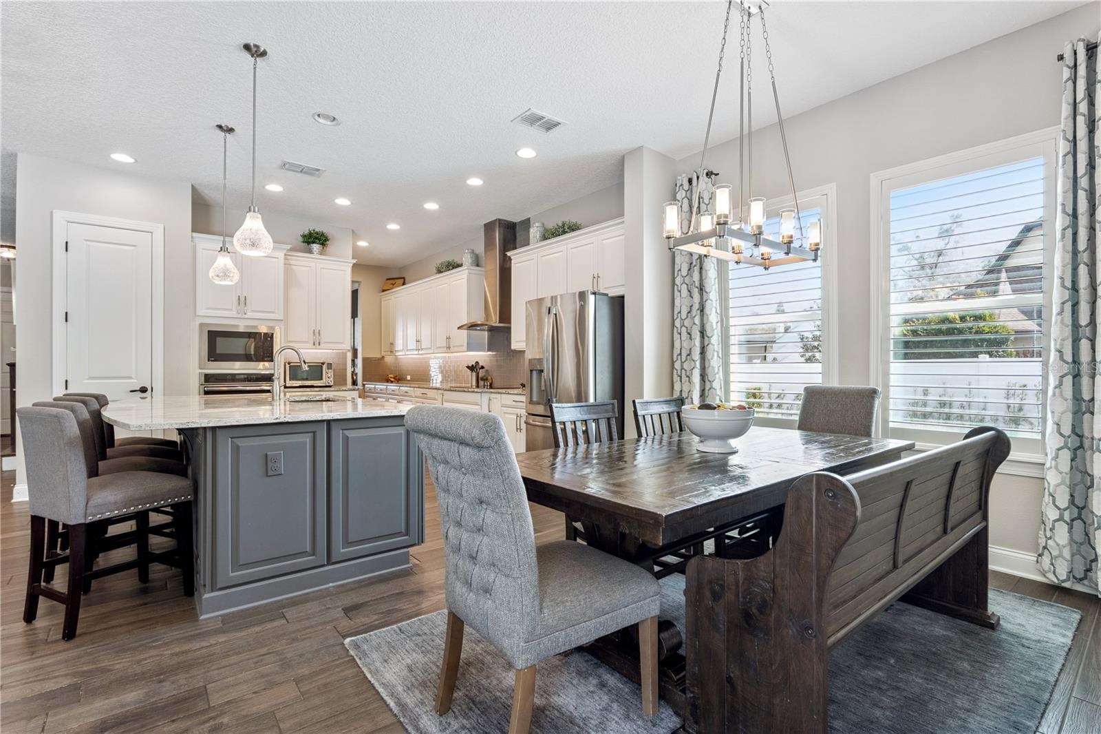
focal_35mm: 16
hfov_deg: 96.7
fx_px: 489
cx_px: 550
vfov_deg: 73.7
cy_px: 367
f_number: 10
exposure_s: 1/40
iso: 800
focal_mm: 16
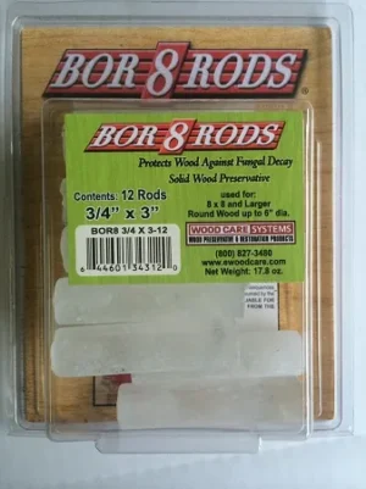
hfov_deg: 46.7
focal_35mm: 30
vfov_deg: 60.0
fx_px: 424
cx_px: 183
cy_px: 244
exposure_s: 1/120
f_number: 2.2
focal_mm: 4.12
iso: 64
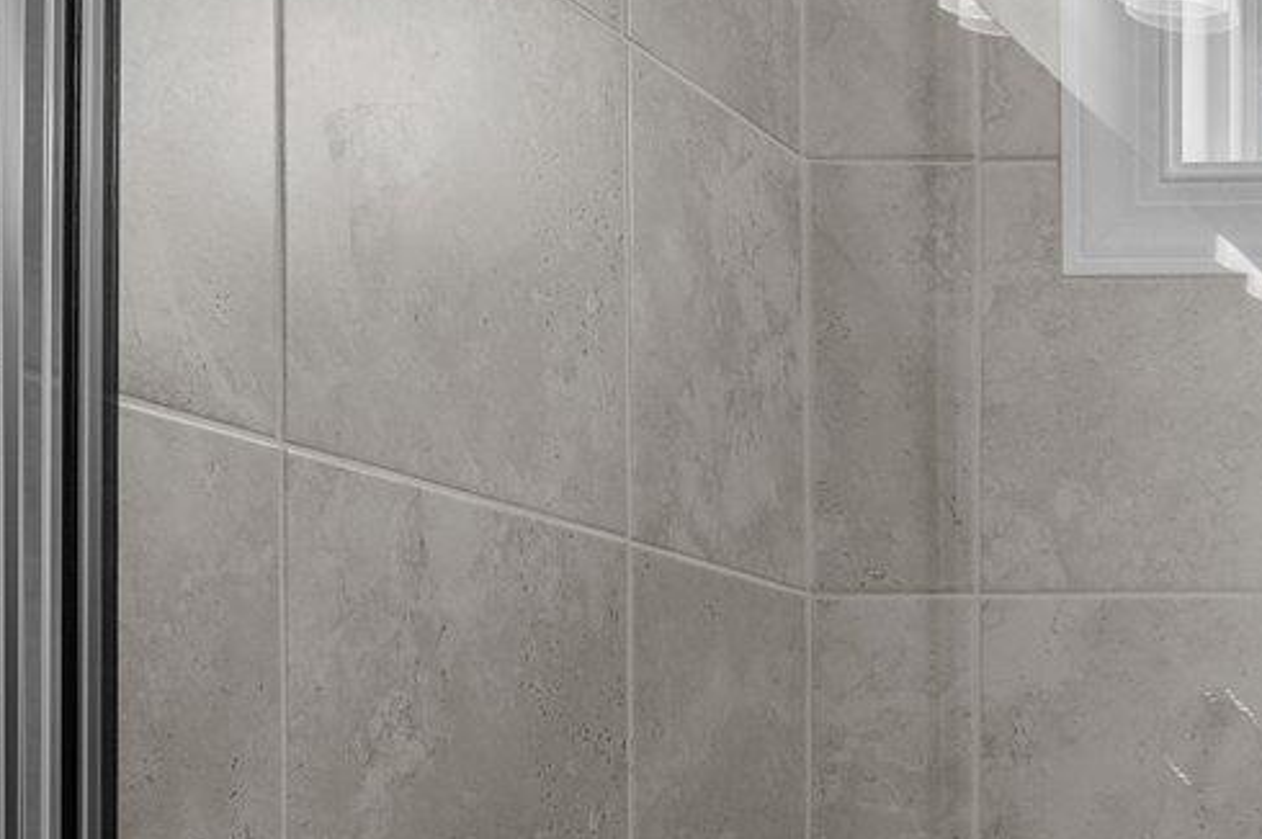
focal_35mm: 71
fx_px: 2487
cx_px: 1878
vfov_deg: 18.5
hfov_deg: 23.1
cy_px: 890
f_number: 7.1
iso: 400
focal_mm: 17
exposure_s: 1/10
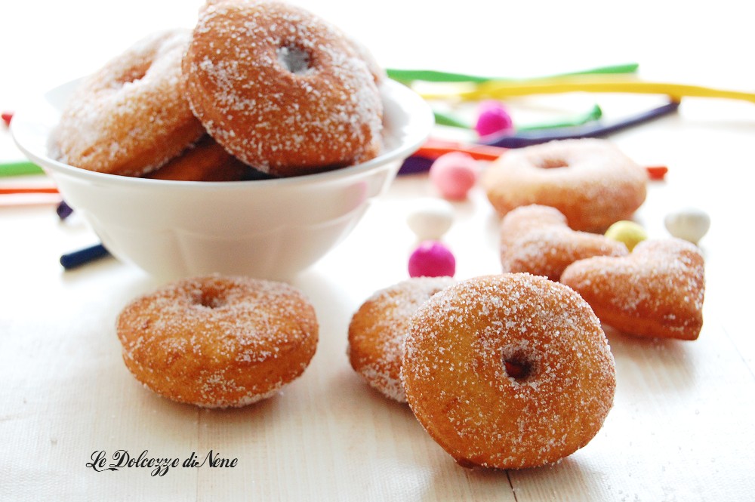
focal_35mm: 82
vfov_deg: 16.5
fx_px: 1729
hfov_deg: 24.6
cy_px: 251
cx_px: 378
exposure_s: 1/5
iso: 800
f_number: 5.6
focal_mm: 55
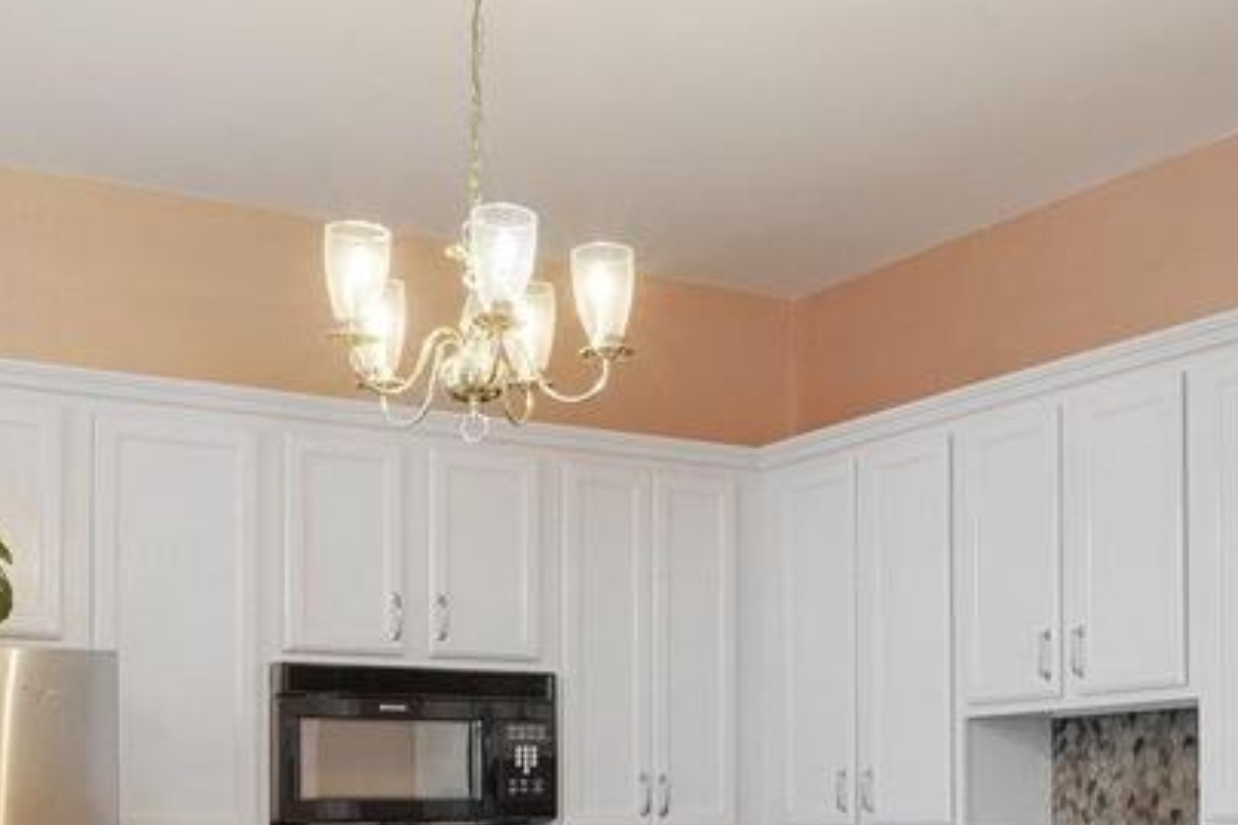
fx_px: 1959
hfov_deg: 34.1
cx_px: 968
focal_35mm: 57
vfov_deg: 23.1
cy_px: 764
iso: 1250
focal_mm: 16
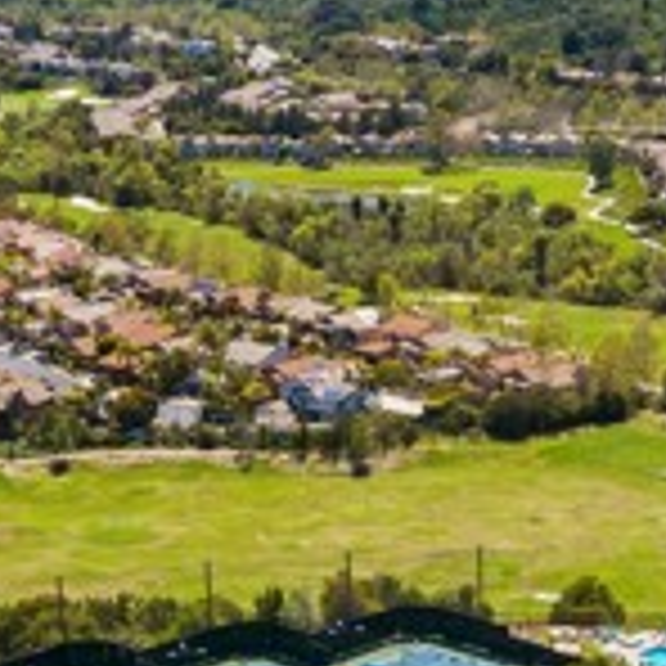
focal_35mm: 103
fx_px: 2242
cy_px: 778
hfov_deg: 16.8
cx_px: 468
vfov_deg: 16.3
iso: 100
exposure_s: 1/240
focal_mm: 10.26
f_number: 6.3
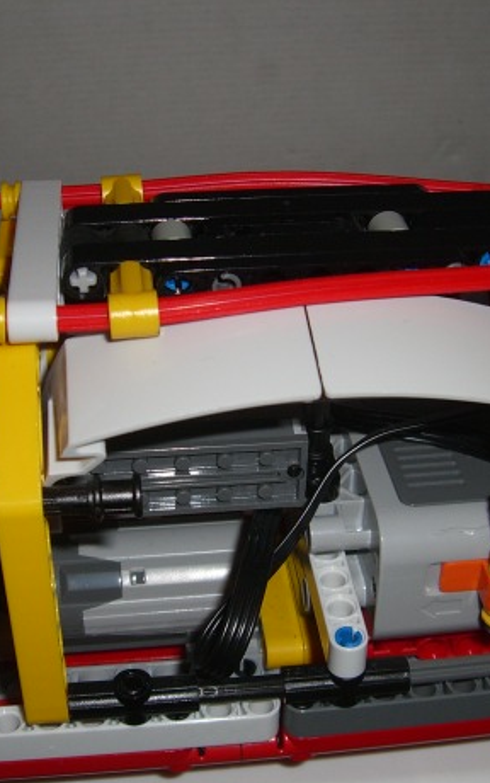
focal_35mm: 56
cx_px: 308
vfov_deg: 36.3
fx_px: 1195
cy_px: 407
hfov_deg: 23.1
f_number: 2.7
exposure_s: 1/60
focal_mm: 6.2
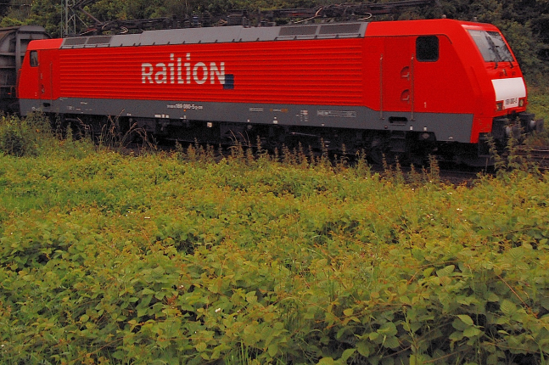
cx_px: 302
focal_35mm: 57
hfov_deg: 35.1
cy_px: 94
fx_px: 868
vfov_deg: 23.5
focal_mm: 24
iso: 800
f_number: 22
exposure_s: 1/320
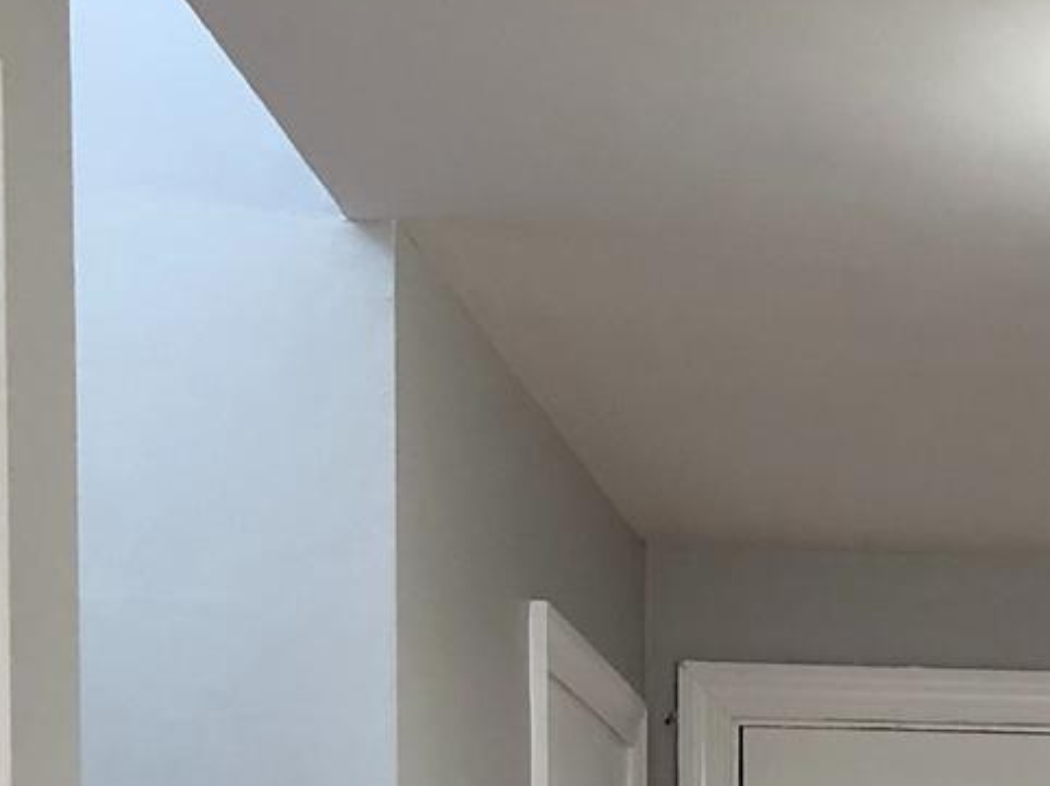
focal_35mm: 119
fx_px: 3608
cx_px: 1377
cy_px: 1579
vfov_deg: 11.2
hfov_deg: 15.7
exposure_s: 1/30
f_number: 1.8
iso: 25
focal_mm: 3.99
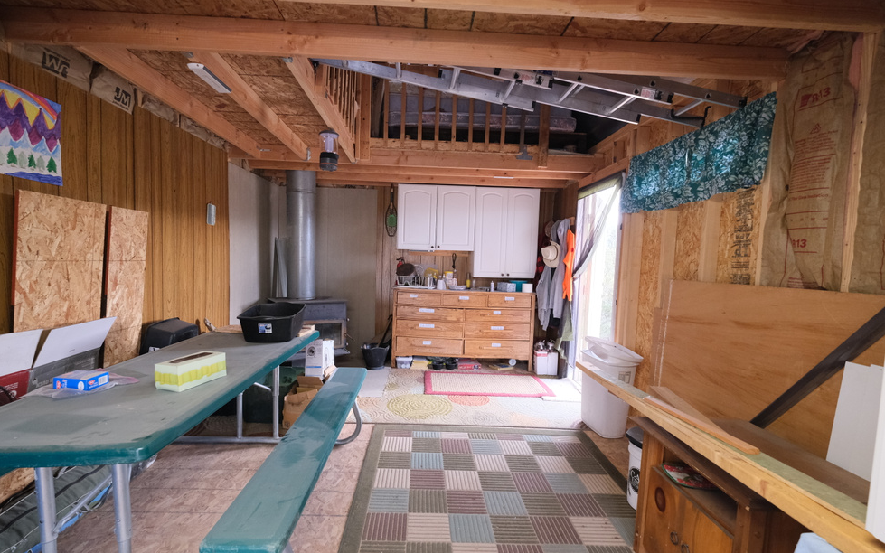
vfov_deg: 71.2
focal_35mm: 16
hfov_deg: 97.8
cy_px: 291
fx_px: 386
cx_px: 437
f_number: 4
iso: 2000
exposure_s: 1/30
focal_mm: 10
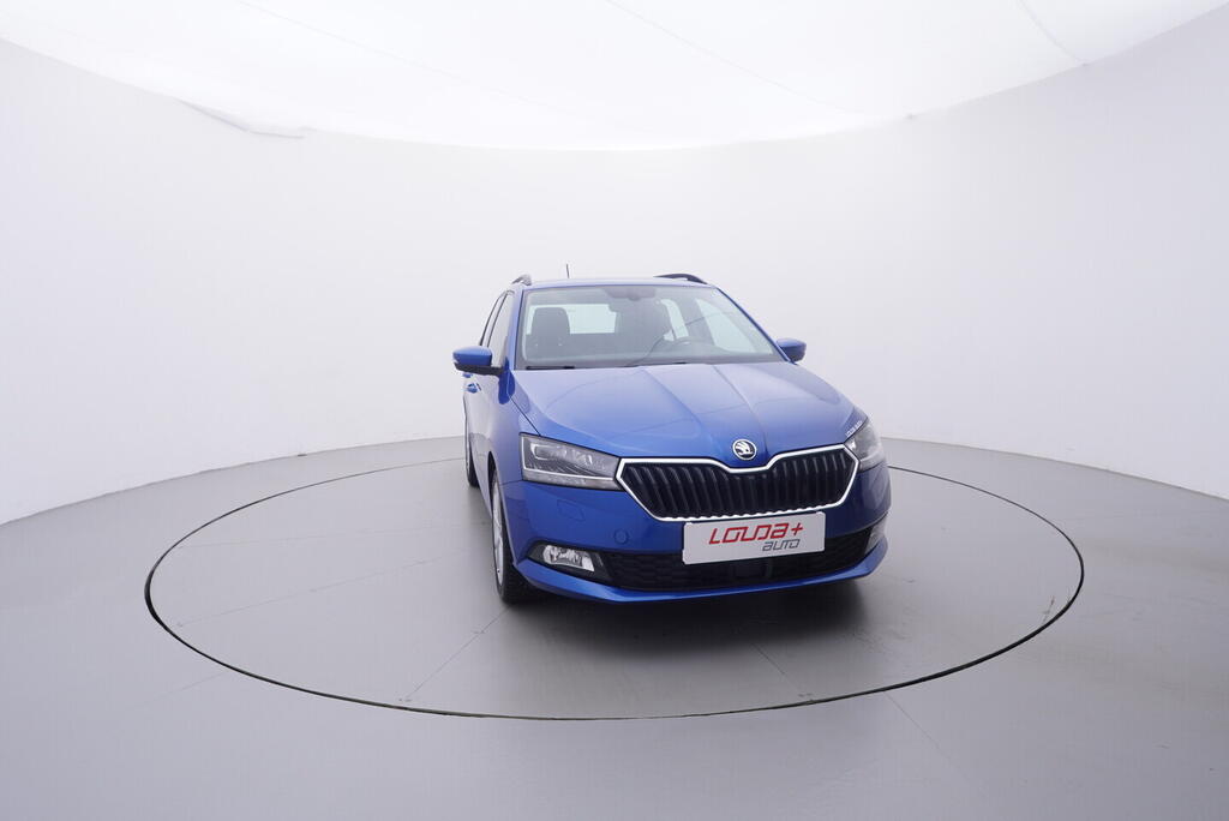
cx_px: 614
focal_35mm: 22
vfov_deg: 56.2
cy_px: 410
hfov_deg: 77.3
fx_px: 769
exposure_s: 1/80
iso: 200
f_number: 5
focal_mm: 15
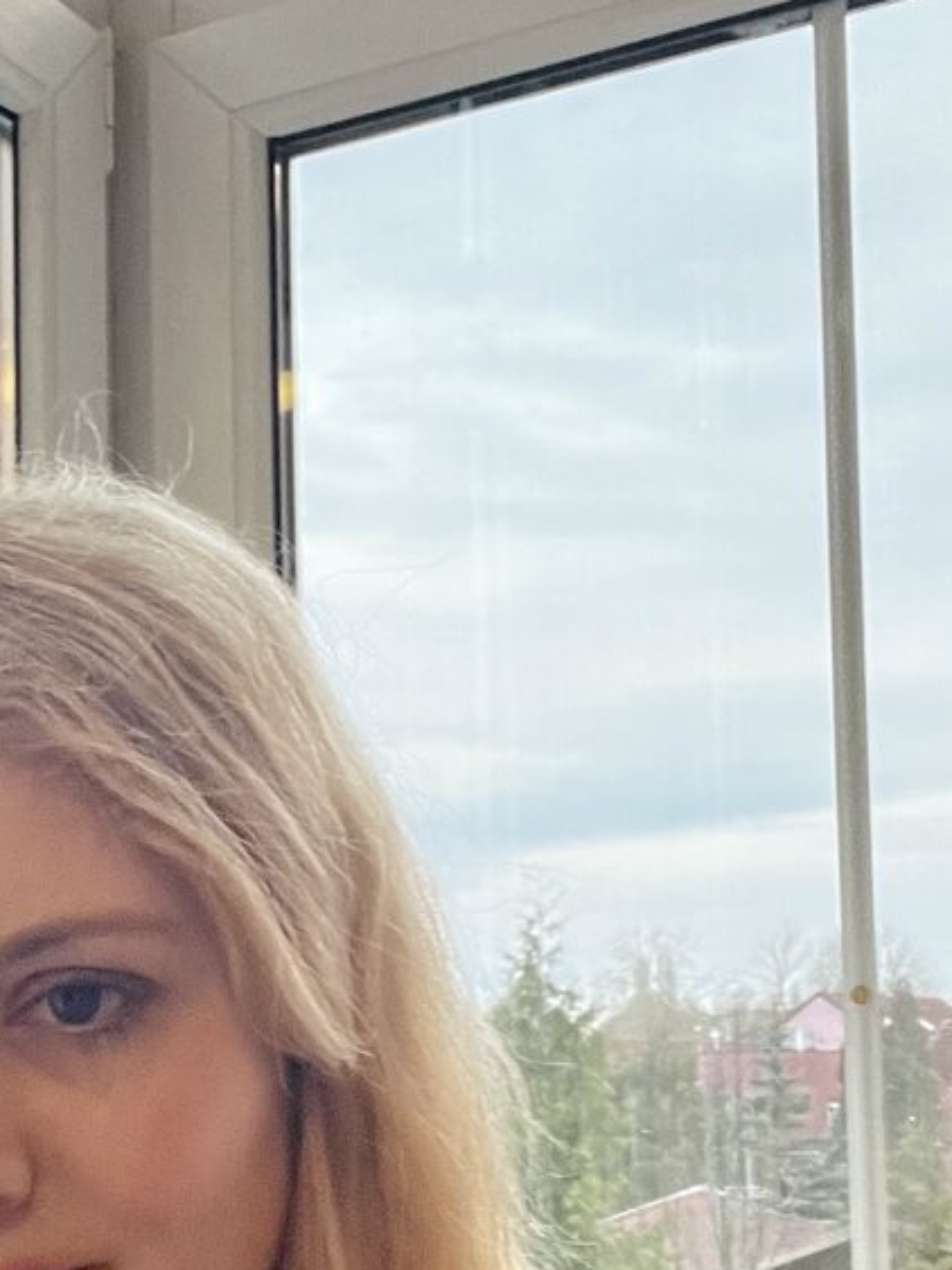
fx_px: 2348
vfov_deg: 29.8
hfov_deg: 22.3
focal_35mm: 64
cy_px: 950
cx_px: 77
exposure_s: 1/33
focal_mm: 2.71
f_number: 2.2
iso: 320
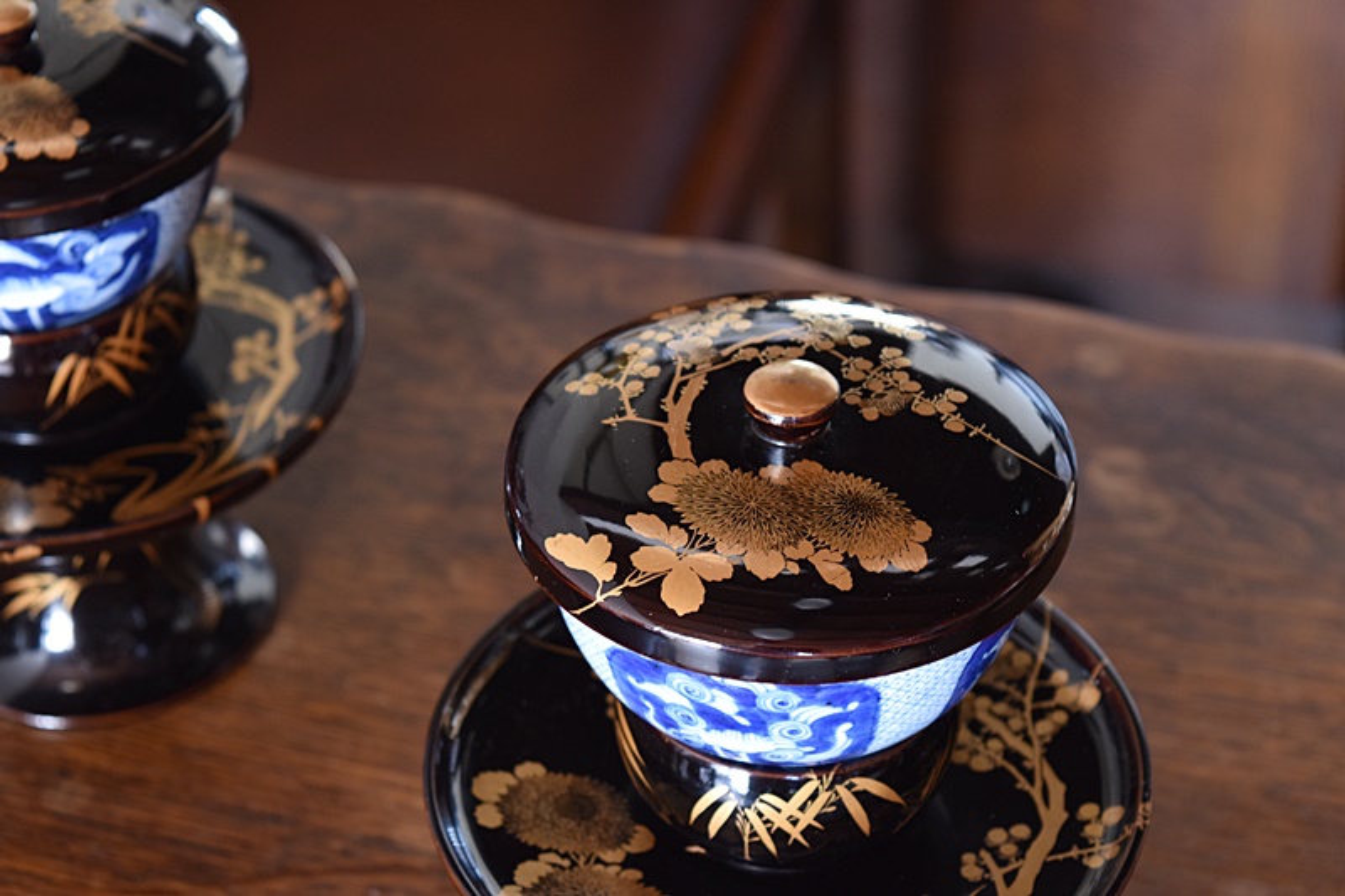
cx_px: 672
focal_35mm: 82
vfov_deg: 16.5
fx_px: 3081
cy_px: 448
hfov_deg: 24.6
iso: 400
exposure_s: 1.6
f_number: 5.6
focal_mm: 55
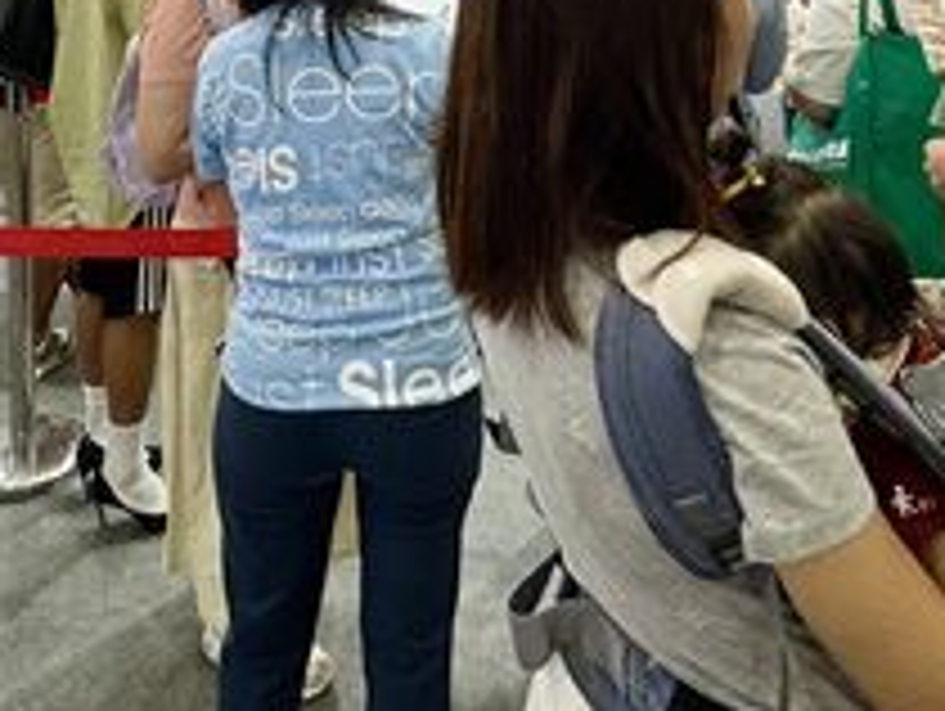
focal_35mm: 40
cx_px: 396
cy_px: -135
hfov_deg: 46.6
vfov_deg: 30.7
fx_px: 1093
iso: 100
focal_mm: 2.22
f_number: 2.2
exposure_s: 1/120
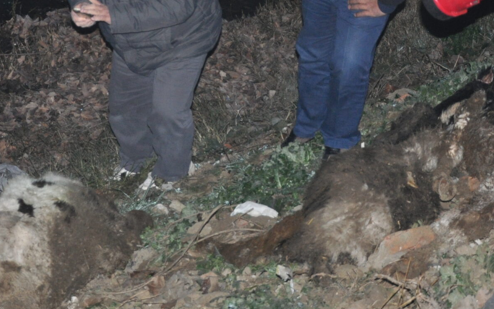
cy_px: 27
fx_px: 1549
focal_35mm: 115
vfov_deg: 11.3
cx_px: 209
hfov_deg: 18.1
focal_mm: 35
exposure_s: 1/60
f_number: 4.5
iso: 800
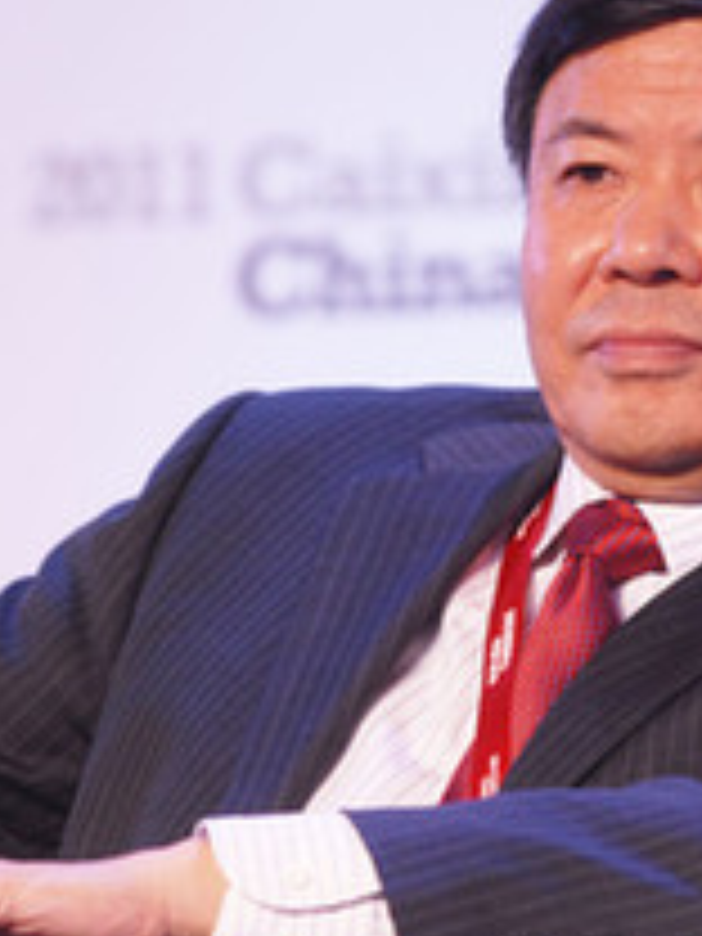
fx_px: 13005
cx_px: 360
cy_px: 448
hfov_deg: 3.1
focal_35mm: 481
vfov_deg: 4.1
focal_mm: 165
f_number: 3.5
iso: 200
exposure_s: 1/100
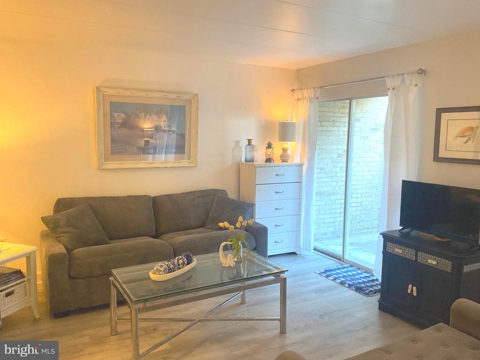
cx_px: 240
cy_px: 180
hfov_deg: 61.7
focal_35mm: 29
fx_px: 402
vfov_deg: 48.2
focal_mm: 3
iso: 125
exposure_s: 1/60
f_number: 1.8
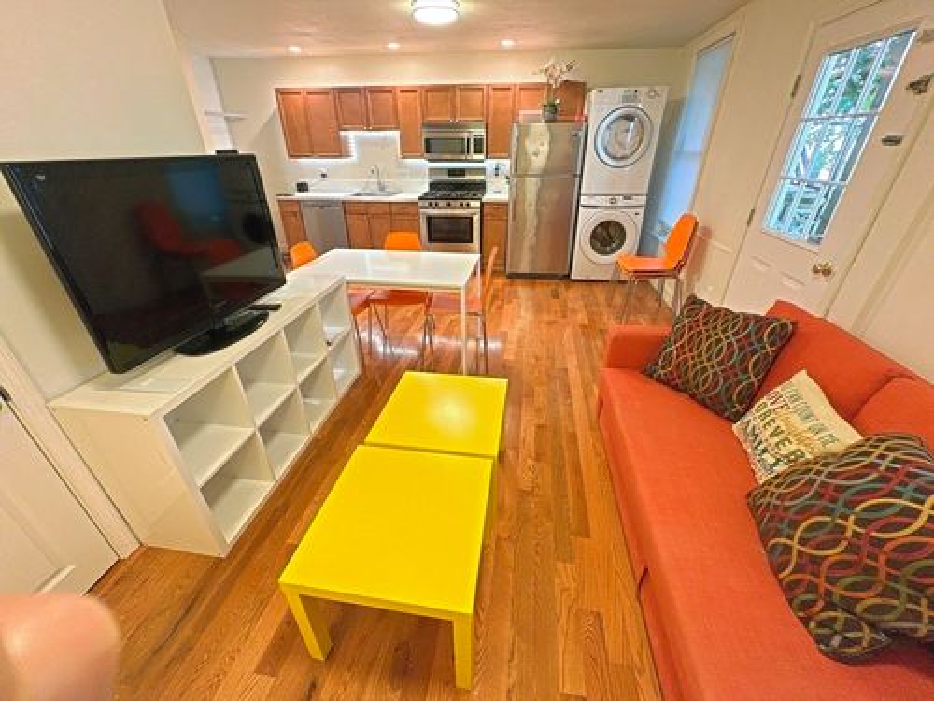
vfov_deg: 85.7
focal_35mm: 14
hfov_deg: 102.1
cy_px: 350
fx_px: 378
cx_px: 467
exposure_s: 1/60
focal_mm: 2.22
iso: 250
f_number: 2.2
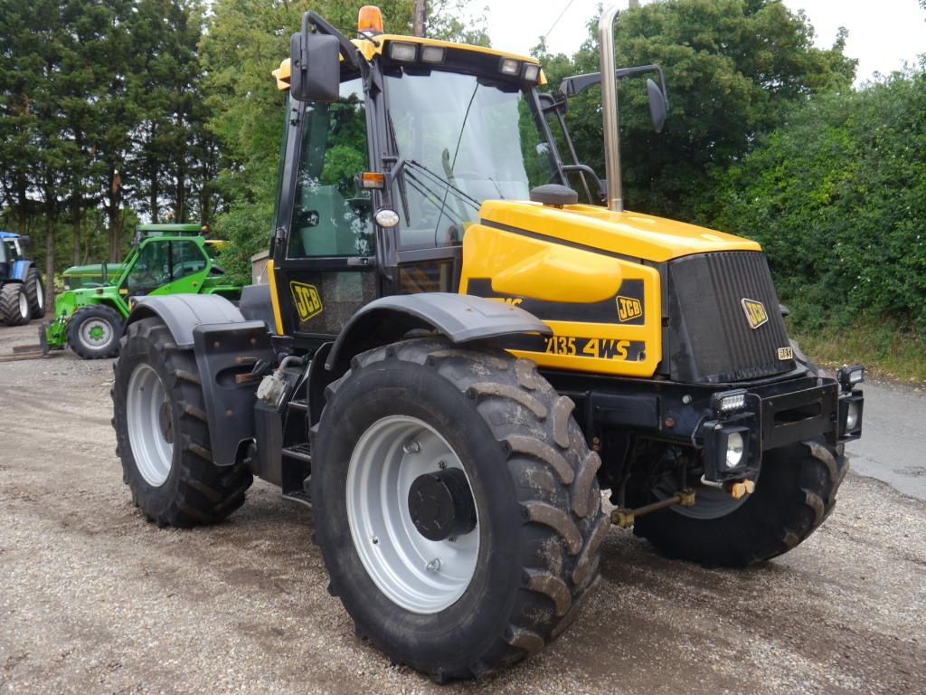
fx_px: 910
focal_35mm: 34
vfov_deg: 41.8
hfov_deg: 54.0
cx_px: 463
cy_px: 348
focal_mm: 17
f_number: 5
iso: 160
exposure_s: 1/125
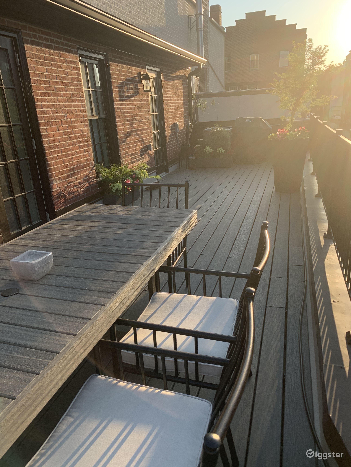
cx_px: 176
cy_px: 234
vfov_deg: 67.3
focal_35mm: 26
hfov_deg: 53.1
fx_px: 352
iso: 25
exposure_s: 1/856
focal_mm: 4.25
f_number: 1.8
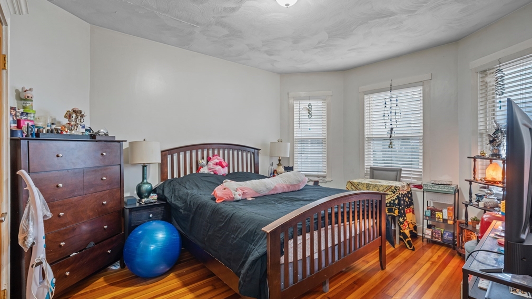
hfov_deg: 95.9
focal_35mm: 17
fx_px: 240
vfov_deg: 63.9
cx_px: 268
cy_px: 147
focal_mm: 16
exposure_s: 1.3
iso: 400
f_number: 6.3
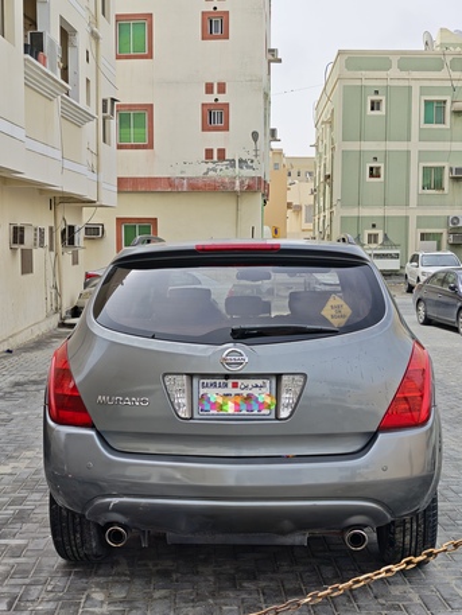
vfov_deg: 41.2
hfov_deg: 31.5
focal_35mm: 46
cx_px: 231
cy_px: 308
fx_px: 818
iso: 50
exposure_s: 1/2000
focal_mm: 6.55
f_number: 1.6
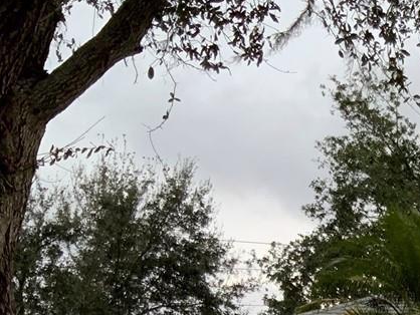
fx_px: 1348
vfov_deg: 12.6
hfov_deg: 16.0
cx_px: 659
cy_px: 484
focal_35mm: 111
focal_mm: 3
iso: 16
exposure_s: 1/122
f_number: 1.8
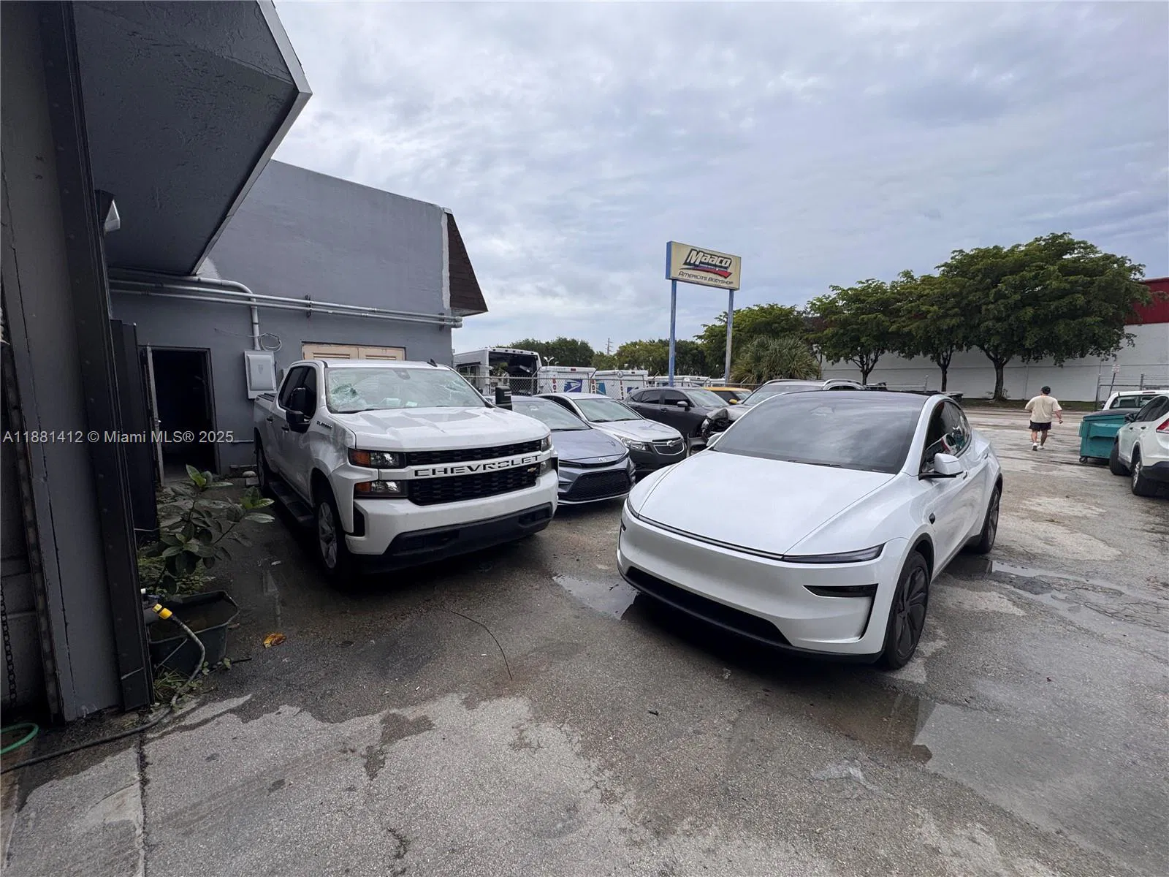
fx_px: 473
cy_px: 438
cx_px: 584
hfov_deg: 102.1
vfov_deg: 85.7
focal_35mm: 14
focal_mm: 2.22
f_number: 2.2
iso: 50
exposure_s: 1/1672
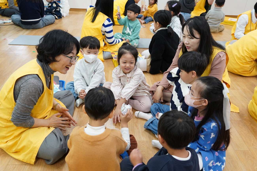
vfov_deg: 41.1
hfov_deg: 58.7
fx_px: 228
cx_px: 128
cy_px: 86
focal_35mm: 32
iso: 2500
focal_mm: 32
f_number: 5.6
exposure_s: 1/80
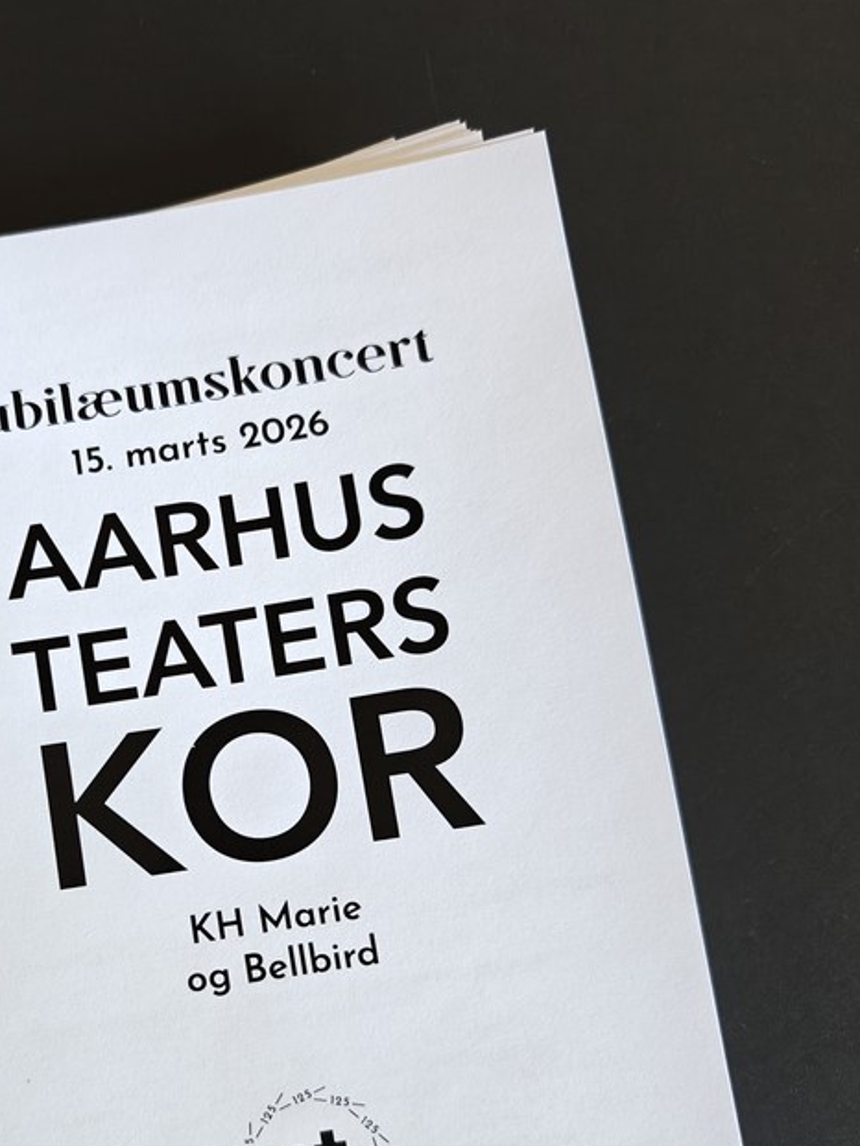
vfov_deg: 45.9
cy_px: 781
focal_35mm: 40
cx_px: 223
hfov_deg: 35.2
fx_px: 1325
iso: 800
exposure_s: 1/100
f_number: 1.6
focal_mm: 6.06
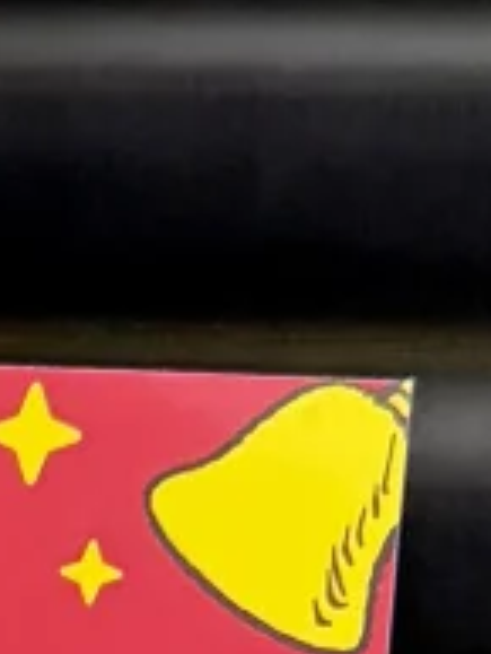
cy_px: 1782
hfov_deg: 7.9
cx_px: -549
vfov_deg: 9.3
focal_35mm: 179
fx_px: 3382
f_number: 1.78
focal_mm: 6.76
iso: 320
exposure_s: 1/50
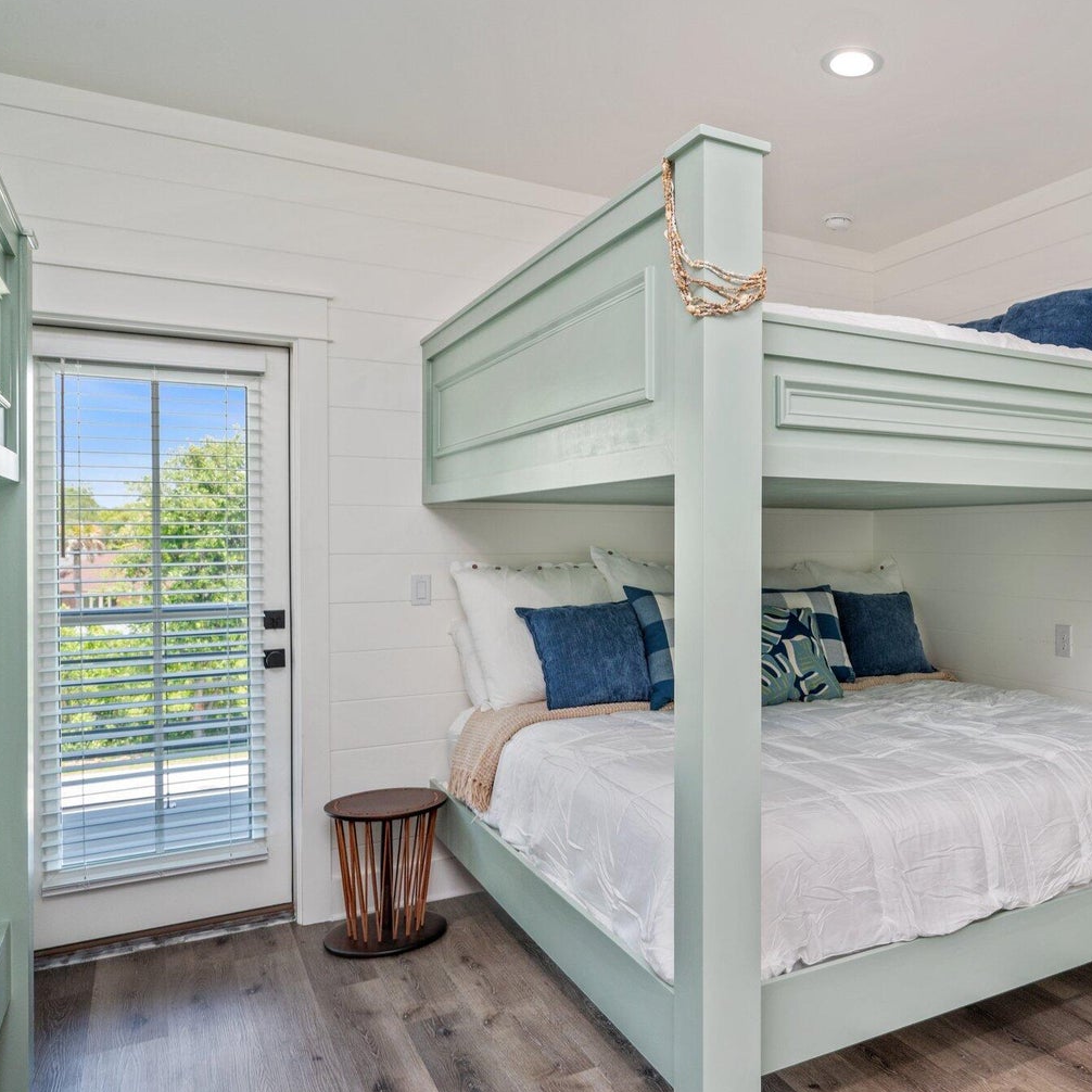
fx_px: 951
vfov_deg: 59.7
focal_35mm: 27
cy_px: 548
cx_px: 822
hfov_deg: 56.7
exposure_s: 1/40
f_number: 9
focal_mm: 20.5
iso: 250
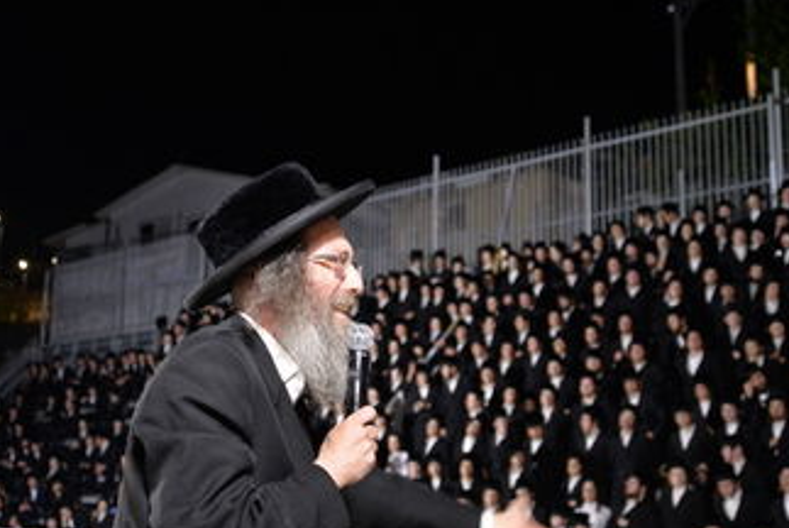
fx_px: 1141
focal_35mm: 52
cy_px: 319
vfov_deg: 26.0
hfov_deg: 38.1
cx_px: 359
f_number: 4.2
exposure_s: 1/80
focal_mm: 42
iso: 1000
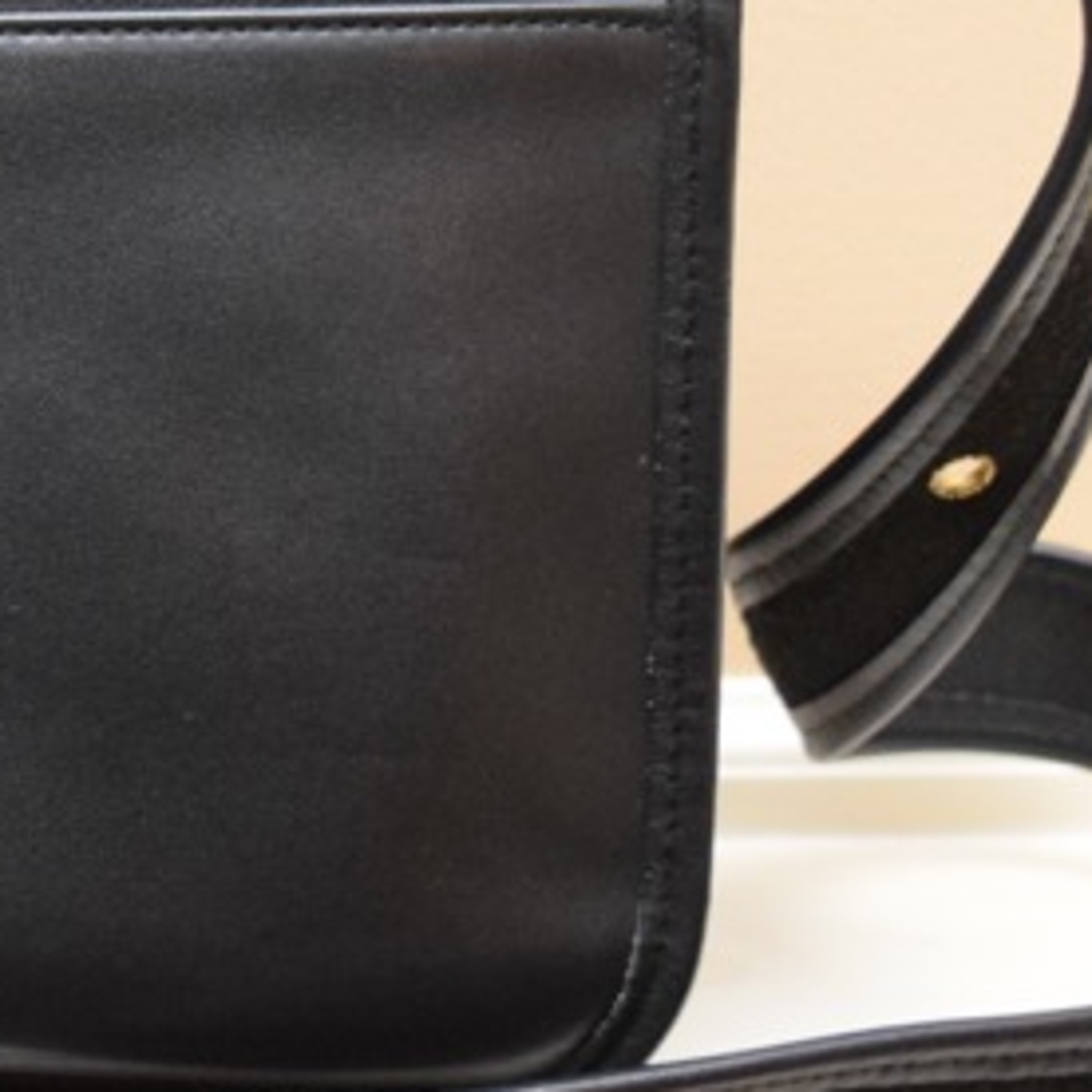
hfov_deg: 10.9
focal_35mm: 157
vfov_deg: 11.1
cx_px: -360
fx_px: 5603
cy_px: 342
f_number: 4.5
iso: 3200
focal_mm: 34
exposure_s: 1/60
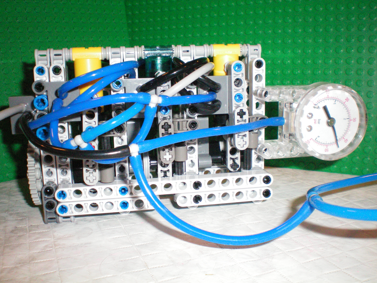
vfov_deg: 37.7
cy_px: 142
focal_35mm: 38
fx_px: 414
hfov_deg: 49.0
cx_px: 188
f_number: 4.6
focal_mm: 6.3
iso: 400
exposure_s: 1/60
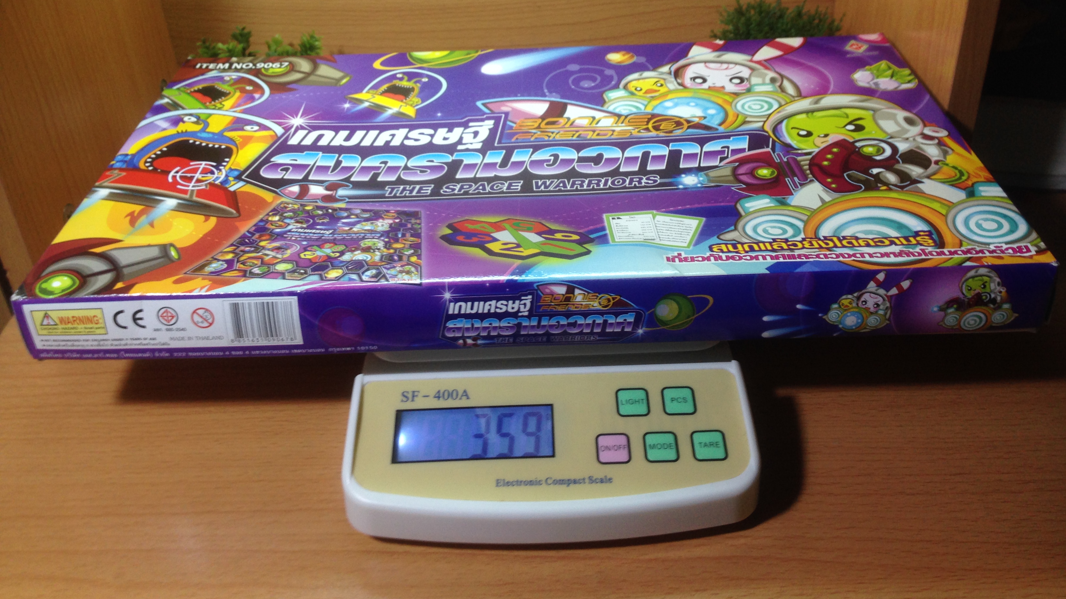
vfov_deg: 32.6
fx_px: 1018
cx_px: 533
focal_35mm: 36
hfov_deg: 55.3
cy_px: 209
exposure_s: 1/40
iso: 50
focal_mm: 4.12
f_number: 2.4
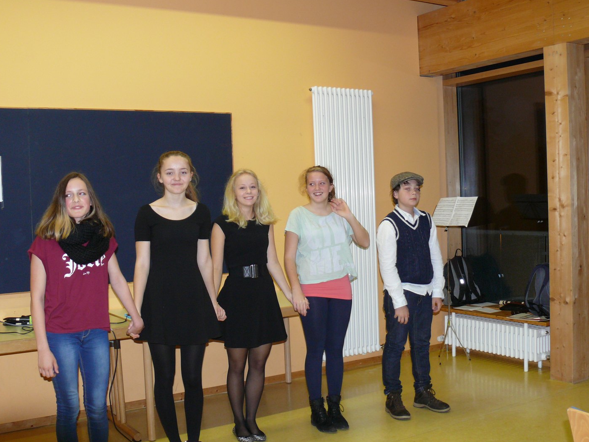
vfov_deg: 35.1
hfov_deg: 45.7
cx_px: 270
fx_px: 698
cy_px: 229
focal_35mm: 41
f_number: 2.8
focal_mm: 7.7
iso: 160
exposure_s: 1/30
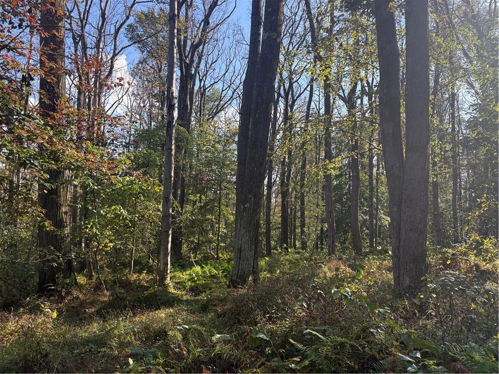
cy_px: 187
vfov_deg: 53.1
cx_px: 250
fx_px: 375
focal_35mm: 26
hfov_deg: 67.3
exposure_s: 1/701
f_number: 1.6
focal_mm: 5.96
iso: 64
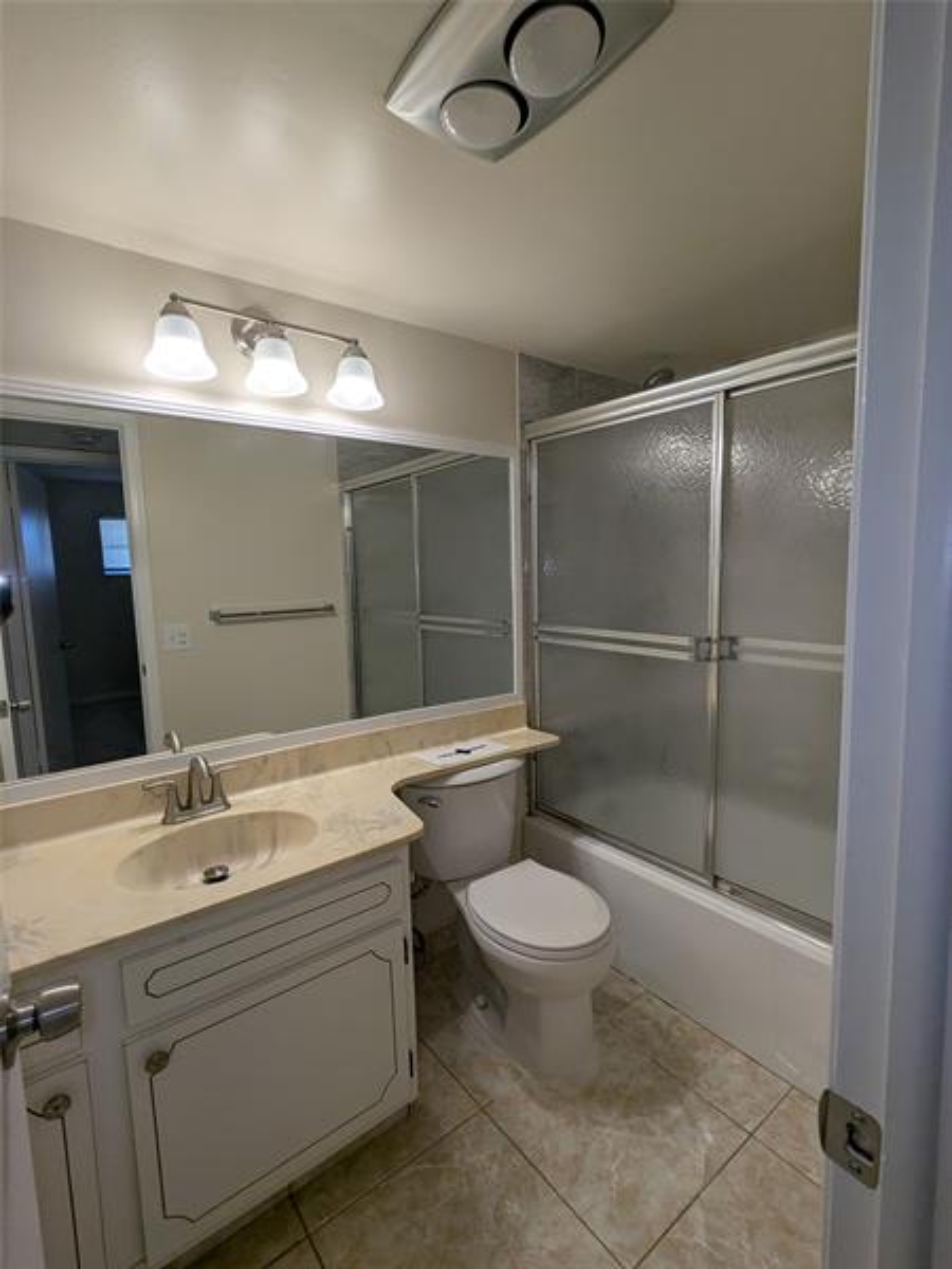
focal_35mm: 16
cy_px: 634
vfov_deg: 94.5
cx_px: 476
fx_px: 587
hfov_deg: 78.1
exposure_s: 1/169
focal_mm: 2.35
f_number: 2.2
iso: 50
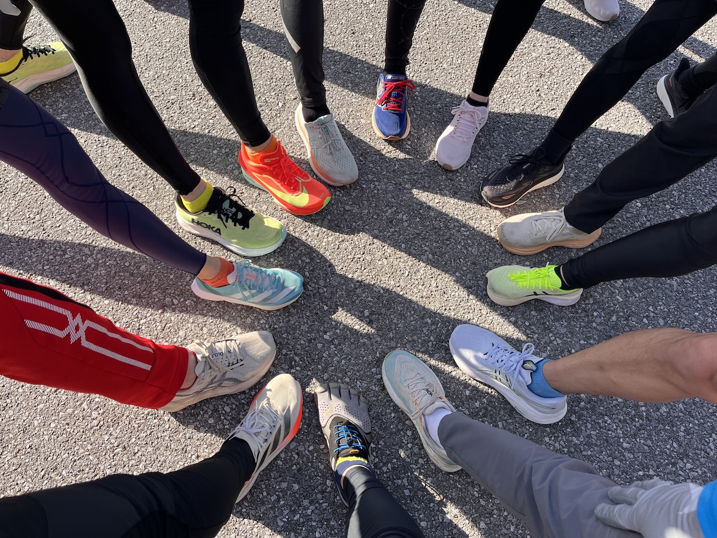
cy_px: 269
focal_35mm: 26
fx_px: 539
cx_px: 358
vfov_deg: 53.1
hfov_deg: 67.3
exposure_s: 1/840
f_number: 1.6
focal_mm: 5.1
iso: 50
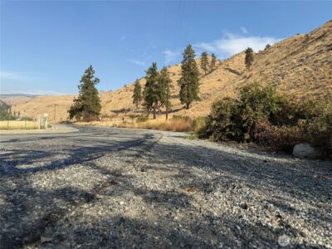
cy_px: 124
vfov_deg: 56.8
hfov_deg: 71.6
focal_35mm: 24
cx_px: 166
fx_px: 230
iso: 80
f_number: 1.78
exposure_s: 1/4405
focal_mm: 6.76
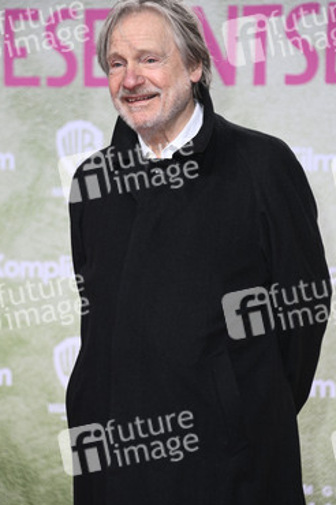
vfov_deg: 12.7
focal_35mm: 162
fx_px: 2272
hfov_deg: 8.5
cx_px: 168
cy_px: 239
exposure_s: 1/250
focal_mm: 150
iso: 640
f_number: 5.6
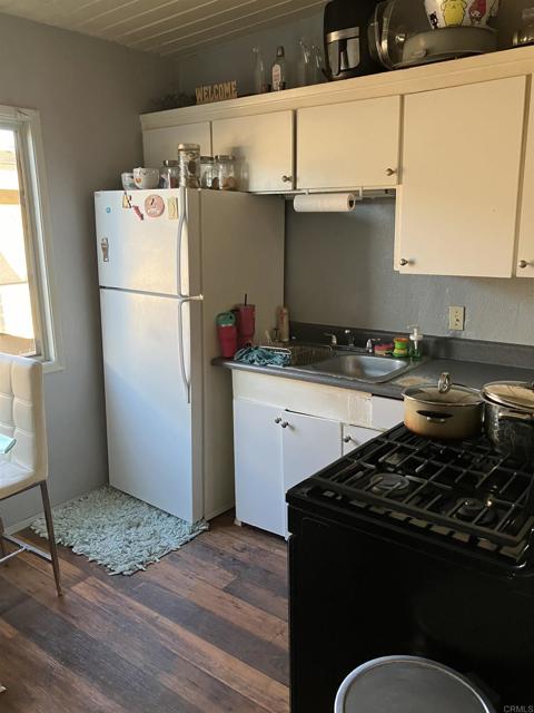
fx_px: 576
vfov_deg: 63.4
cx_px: 267
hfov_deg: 49.7
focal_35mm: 28
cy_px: 356
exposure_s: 1/60
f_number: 1.8
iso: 320
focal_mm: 3.99
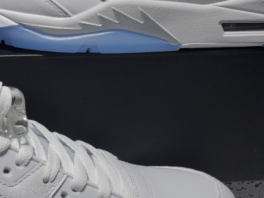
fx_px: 702
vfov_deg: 16.0
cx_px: 75
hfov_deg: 21.2
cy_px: 39
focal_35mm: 92
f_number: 1.5
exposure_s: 1/773
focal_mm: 4.3
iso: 50
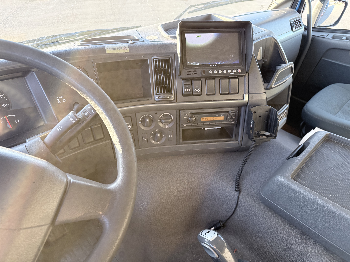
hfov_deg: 71.6
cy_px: 131
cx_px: 175
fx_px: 243
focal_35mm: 24
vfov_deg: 56.8
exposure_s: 1/146
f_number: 1.78
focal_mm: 6.76
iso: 200
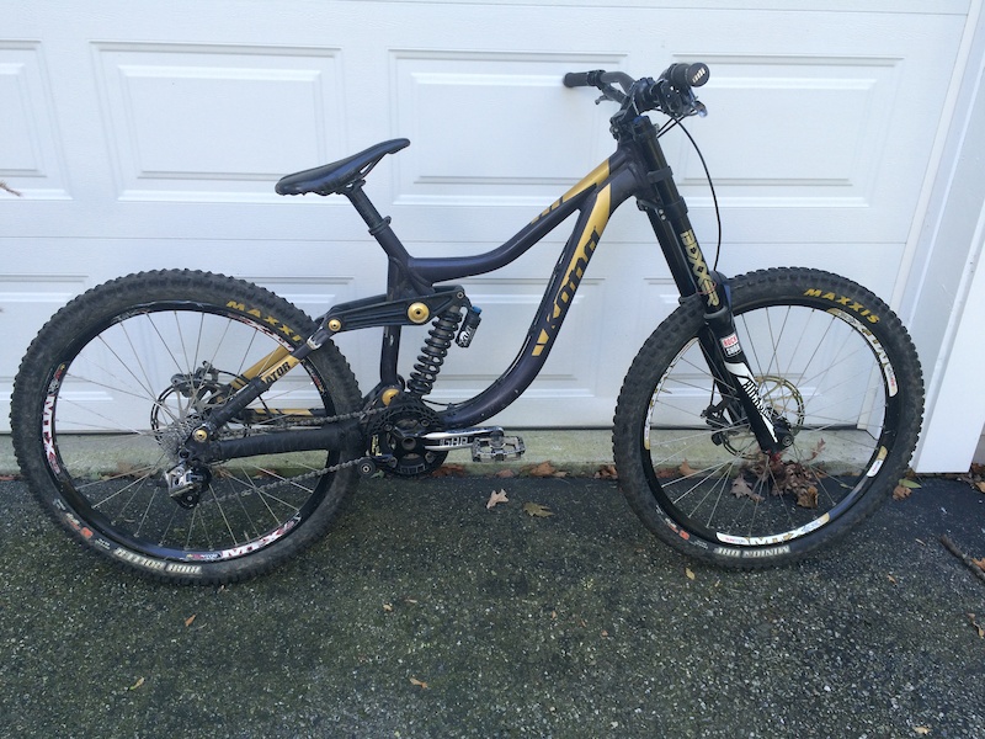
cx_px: 492
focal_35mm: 29
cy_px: 370
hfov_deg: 61.7
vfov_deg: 48.2
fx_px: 825
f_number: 2.2
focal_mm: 4.15
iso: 32
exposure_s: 1/60
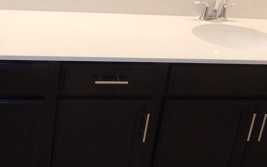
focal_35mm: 57
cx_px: 56
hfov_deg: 34.7
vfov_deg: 22.1
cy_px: 13
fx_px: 415
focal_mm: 4
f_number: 3
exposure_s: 1/40
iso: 125
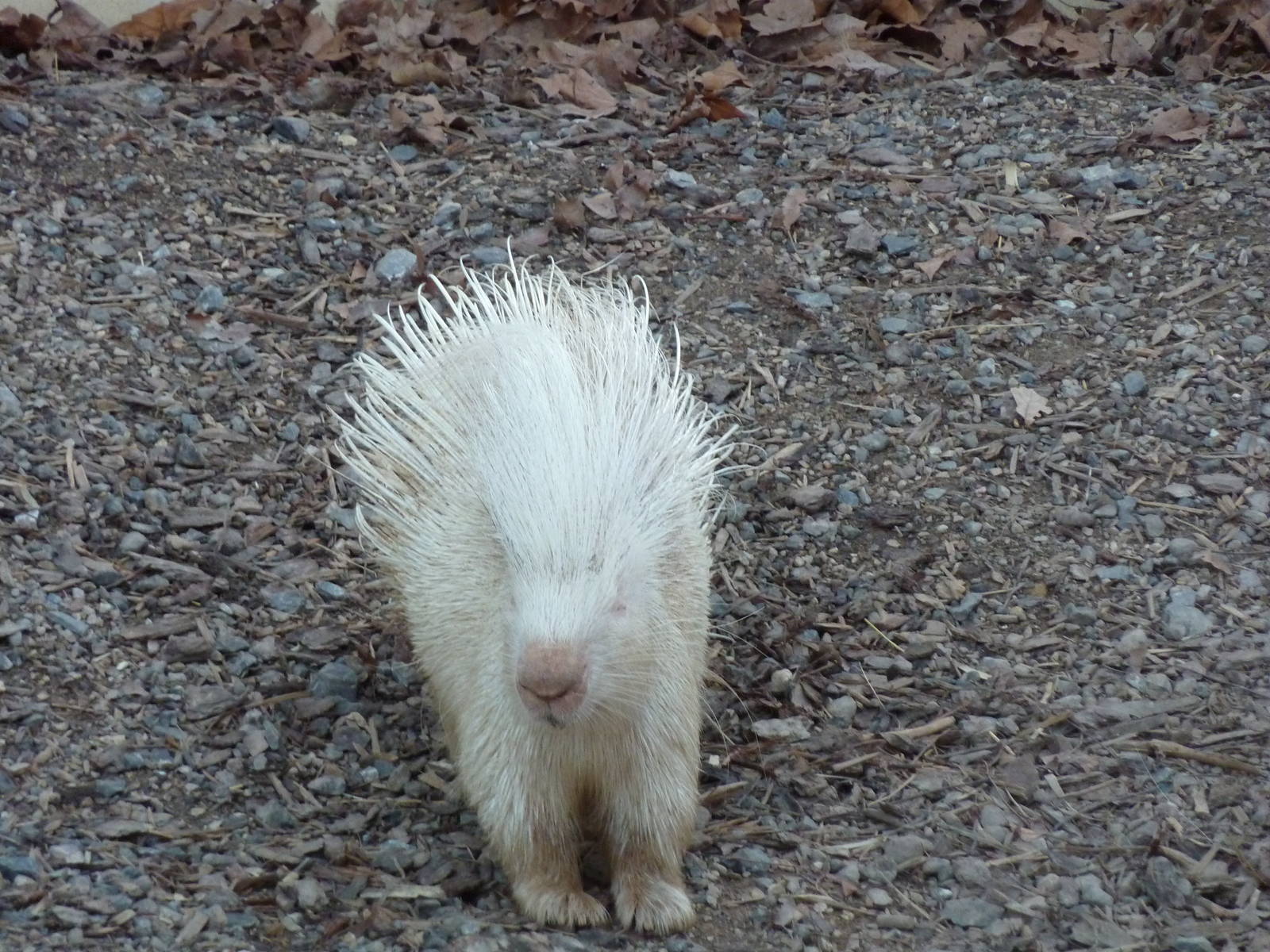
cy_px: 476
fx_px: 11006
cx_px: 635
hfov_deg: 6.6
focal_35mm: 300
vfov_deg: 5.0
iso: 400
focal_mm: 49.2
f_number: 4.9
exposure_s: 1/50
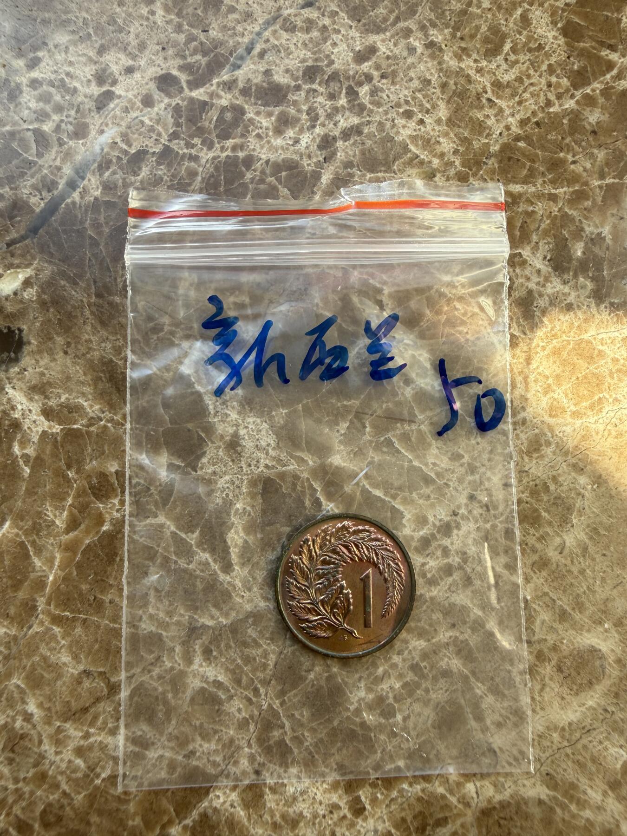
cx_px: 314
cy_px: 418
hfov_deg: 56.8
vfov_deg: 71.6
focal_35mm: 24
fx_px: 580
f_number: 2.2
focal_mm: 2.22
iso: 40
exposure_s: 1/142
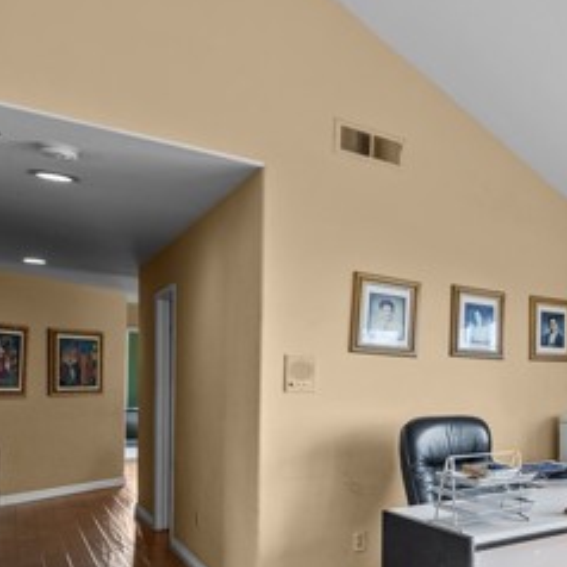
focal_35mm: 32
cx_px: 684
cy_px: 373
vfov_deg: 50.3
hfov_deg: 37.9
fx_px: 593
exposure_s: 1/13
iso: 250
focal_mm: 14
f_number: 9
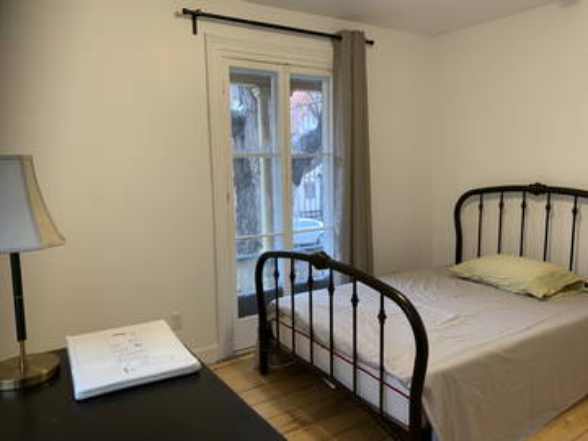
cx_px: 294
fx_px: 442
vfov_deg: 53.1
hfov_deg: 67.3
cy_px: 220
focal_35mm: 26
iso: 200
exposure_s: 1/60
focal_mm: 4.25
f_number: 1.8
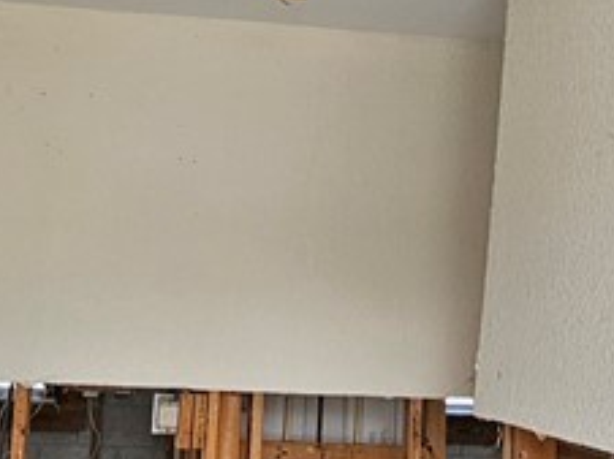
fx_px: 1045
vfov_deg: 24.6
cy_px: 147
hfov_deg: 32.7
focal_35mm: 59
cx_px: 285
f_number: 2.2
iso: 80
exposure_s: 1/77.4
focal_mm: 2.2
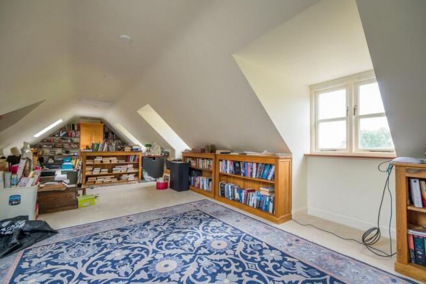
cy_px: 142
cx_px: 213
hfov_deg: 100.4
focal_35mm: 15
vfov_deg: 77.3
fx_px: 177
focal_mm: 10.3
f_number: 7.1
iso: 160
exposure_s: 1/6
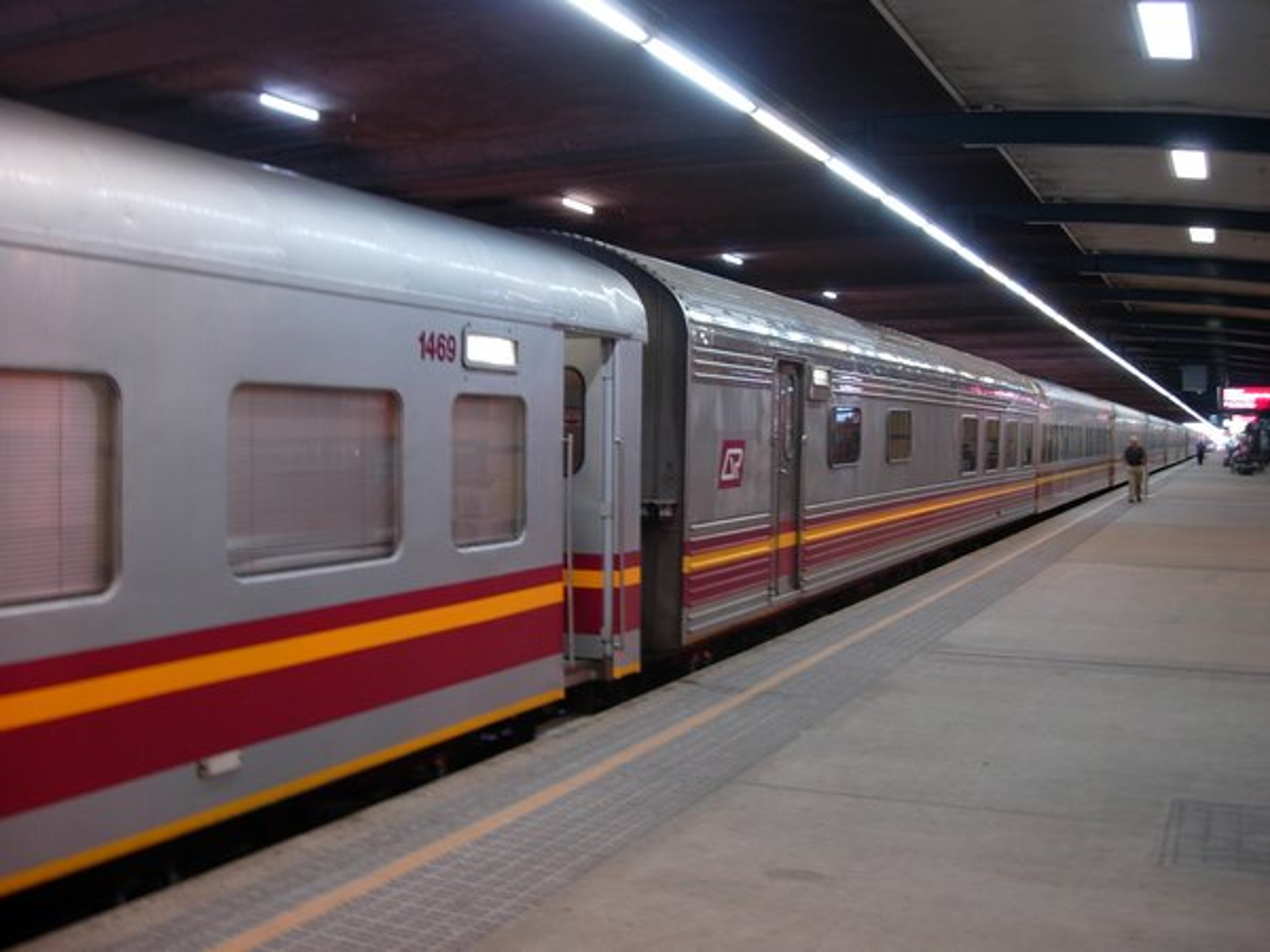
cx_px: 635
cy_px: 476
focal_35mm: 38
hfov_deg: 49.0
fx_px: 1394
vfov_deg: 37.7
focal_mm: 7.8
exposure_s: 1/15.1
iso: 79
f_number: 2.8
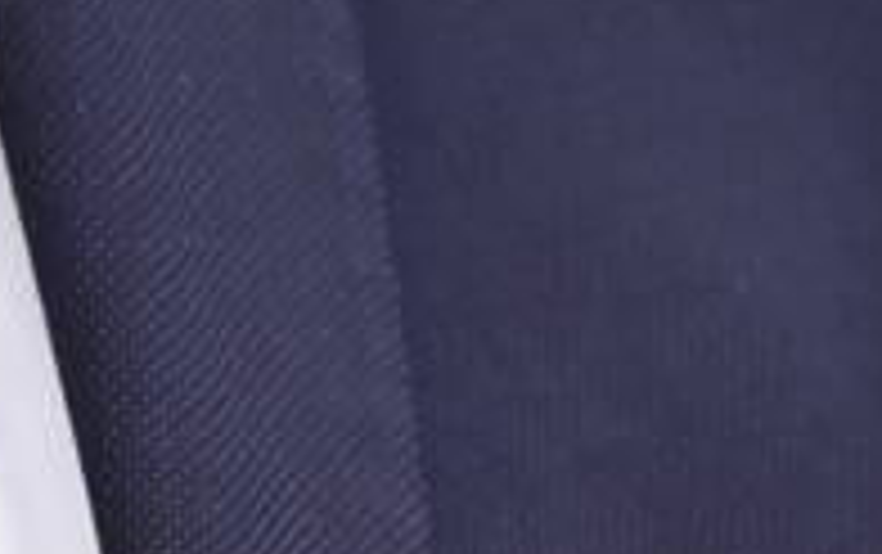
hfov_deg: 1.5
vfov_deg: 0.9
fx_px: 34004
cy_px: -1378
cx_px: -824
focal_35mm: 1413
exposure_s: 1/200
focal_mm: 200
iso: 1000
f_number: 4
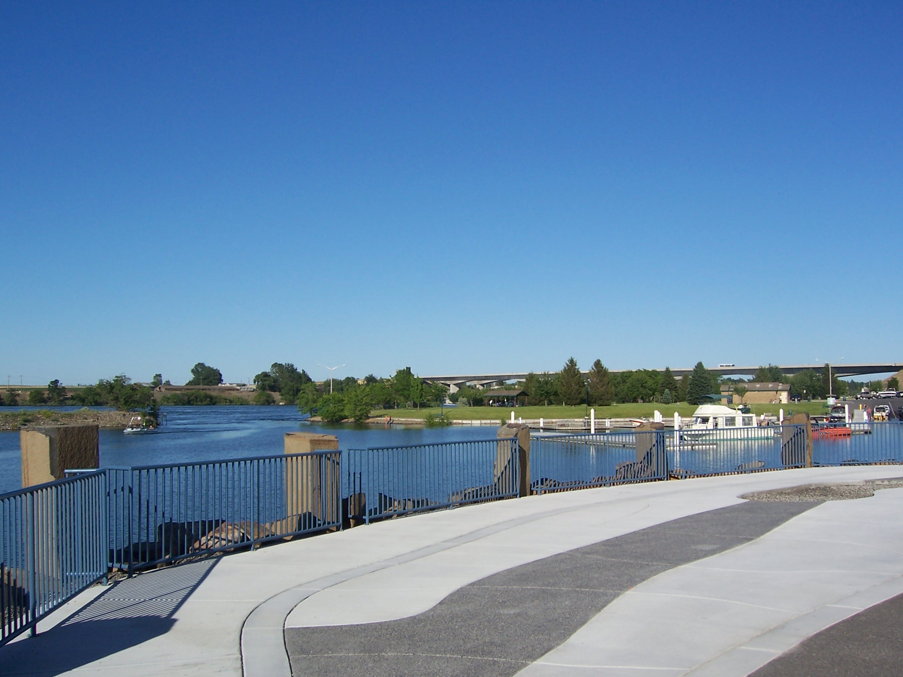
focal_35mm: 36
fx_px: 939
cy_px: 338
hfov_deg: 51.4
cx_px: 452
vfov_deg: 39.7
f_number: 4.8
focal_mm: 6
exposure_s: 1/750
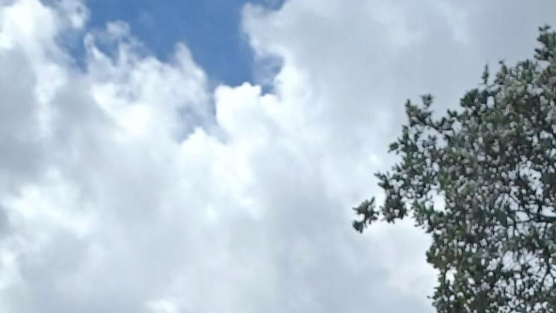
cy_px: 680
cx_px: 430
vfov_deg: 11.5
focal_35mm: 92
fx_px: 1356
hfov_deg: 22.9
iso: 32
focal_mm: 4.6
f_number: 1.8
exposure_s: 1/548
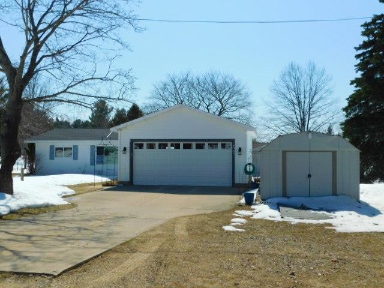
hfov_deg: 51.4
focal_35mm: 36
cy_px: 144
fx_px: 399
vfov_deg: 39.7
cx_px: 192
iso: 125
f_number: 7
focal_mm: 6.3
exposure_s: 1/640
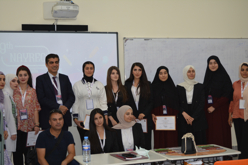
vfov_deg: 23.4
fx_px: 400
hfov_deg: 34.5
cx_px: 123
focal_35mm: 58
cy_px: 84
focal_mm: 38
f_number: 4.8
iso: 500
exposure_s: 1/60
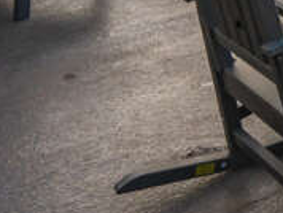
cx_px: 580
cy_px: -170
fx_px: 712
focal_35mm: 87
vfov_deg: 14.8
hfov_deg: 16.5
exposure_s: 1/25
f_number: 22
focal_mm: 21
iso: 1000
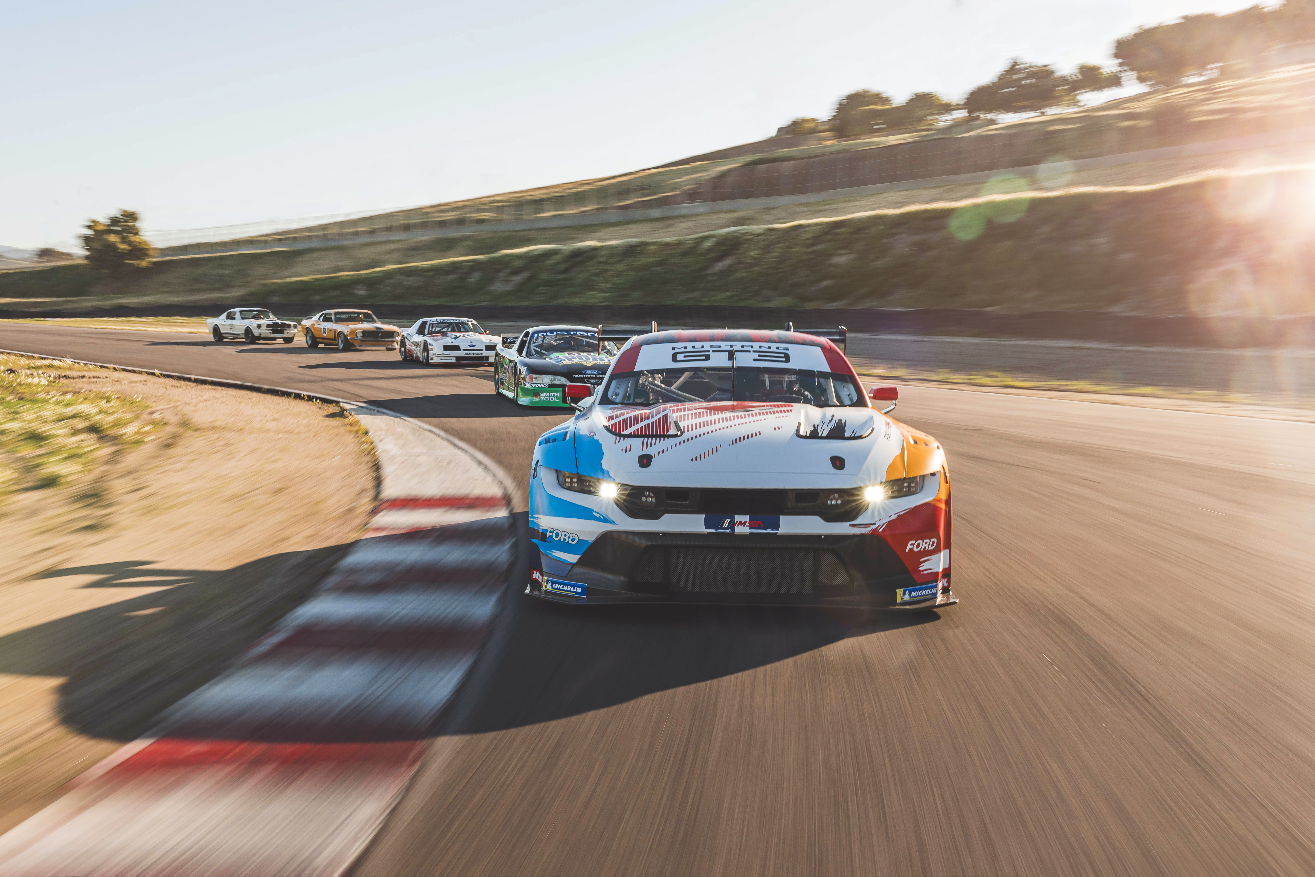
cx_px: 658
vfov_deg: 38.9
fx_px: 1242
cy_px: 438
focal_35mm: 34
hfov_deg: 55.8
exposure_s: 1/30
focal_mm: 34
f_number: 16
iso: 100
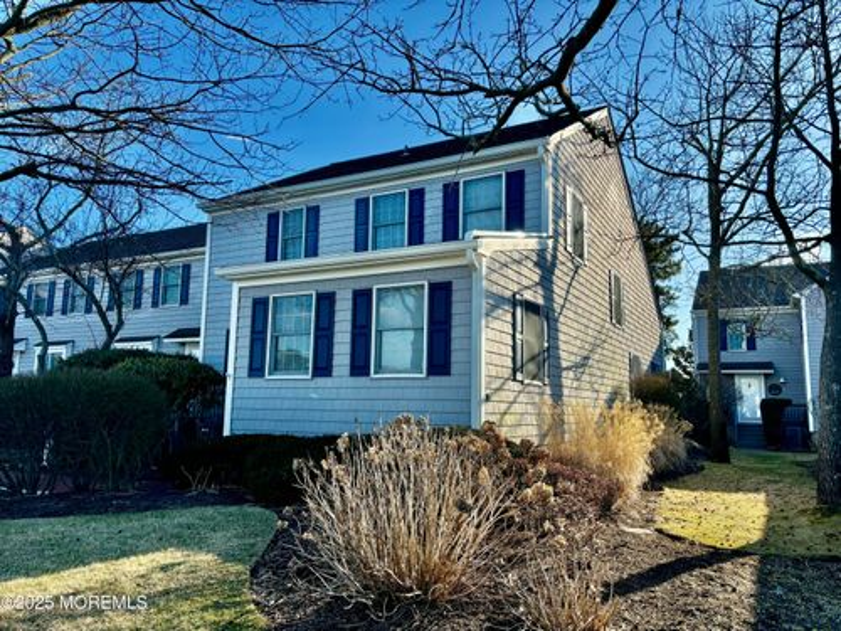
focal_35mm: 26
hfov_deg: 67.3
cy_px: 316
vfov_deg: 53.1
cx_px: 420
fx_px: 632
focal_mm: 5.96
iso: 50
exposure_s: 1/1499
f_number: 1.6
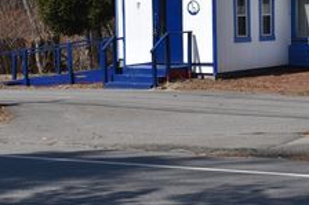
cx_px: 272
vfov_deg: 11.7
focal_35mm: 117
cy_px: 68
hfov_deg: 17.3
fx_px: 1004
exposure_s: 1/500
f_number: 11
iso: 200
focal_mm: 35
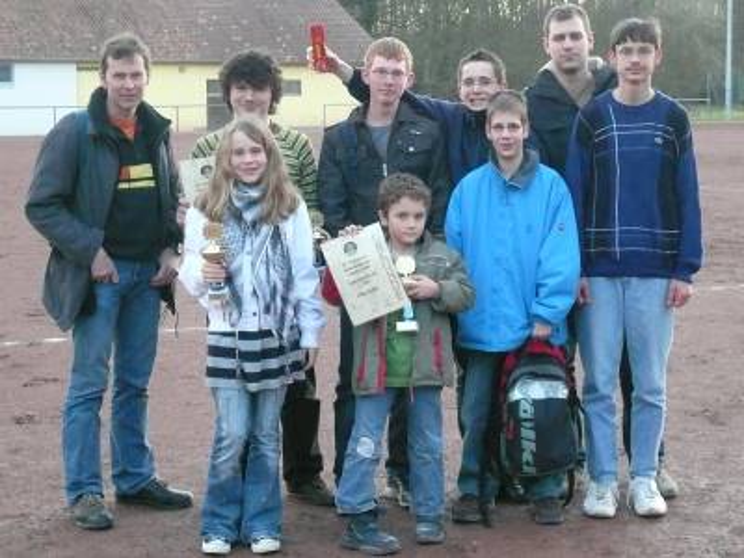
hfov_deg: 30.7
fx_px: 1354
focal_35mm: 63
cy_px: 279
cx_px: 372
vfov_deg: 23.3
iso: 400
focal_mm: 10.3
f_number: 4.1
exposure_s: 1/80
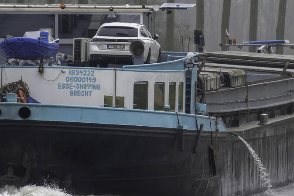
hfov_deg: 2.4
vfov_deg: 1.6
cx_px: 126
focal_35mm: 868
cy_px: 77
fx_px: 7086
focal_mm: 500
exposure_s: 1/320
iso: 640
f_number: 9
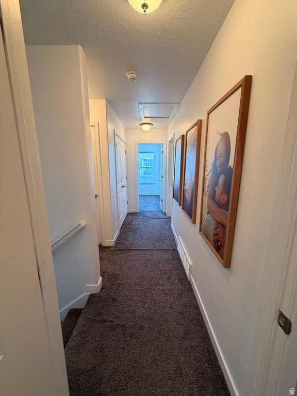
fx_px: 160
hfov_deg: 85.7
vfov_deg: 102.1
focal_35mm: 14
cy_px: 198
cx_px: 148
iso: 200
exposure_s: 1/60
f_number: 2.2
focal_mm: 2.22
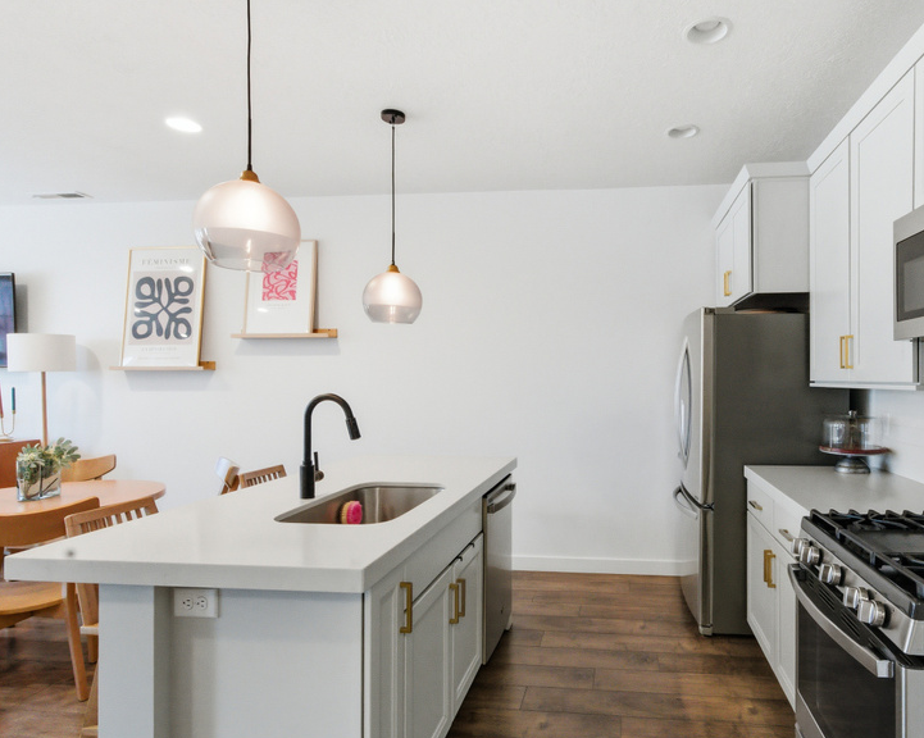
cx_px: 568
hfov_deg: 77.4
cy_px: 372
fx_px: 565
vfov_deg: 66.3
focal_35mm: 21
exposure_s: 1/1000
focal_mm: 15.5
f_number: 9
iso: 25600
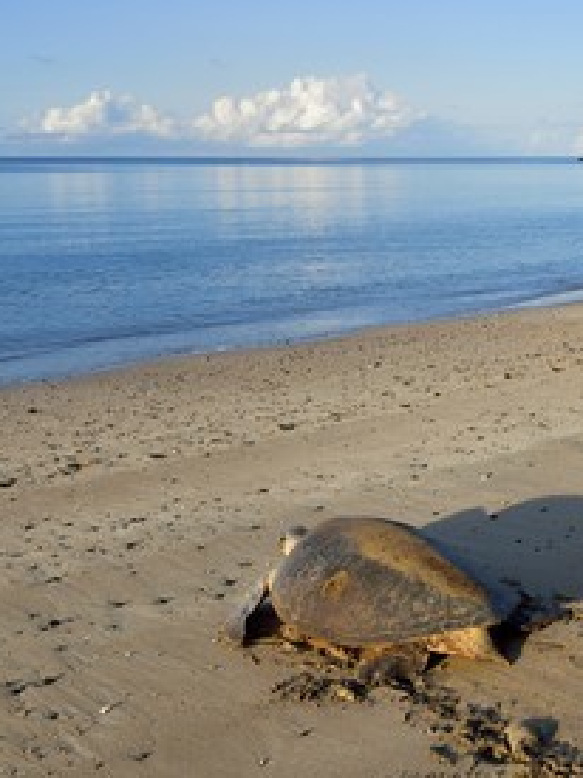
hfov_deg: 28.7
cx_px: 437
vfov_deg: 38.2
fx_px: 1124
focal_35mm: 50
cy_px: 388
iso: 400
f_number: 13
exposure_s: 1/250
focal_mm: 34
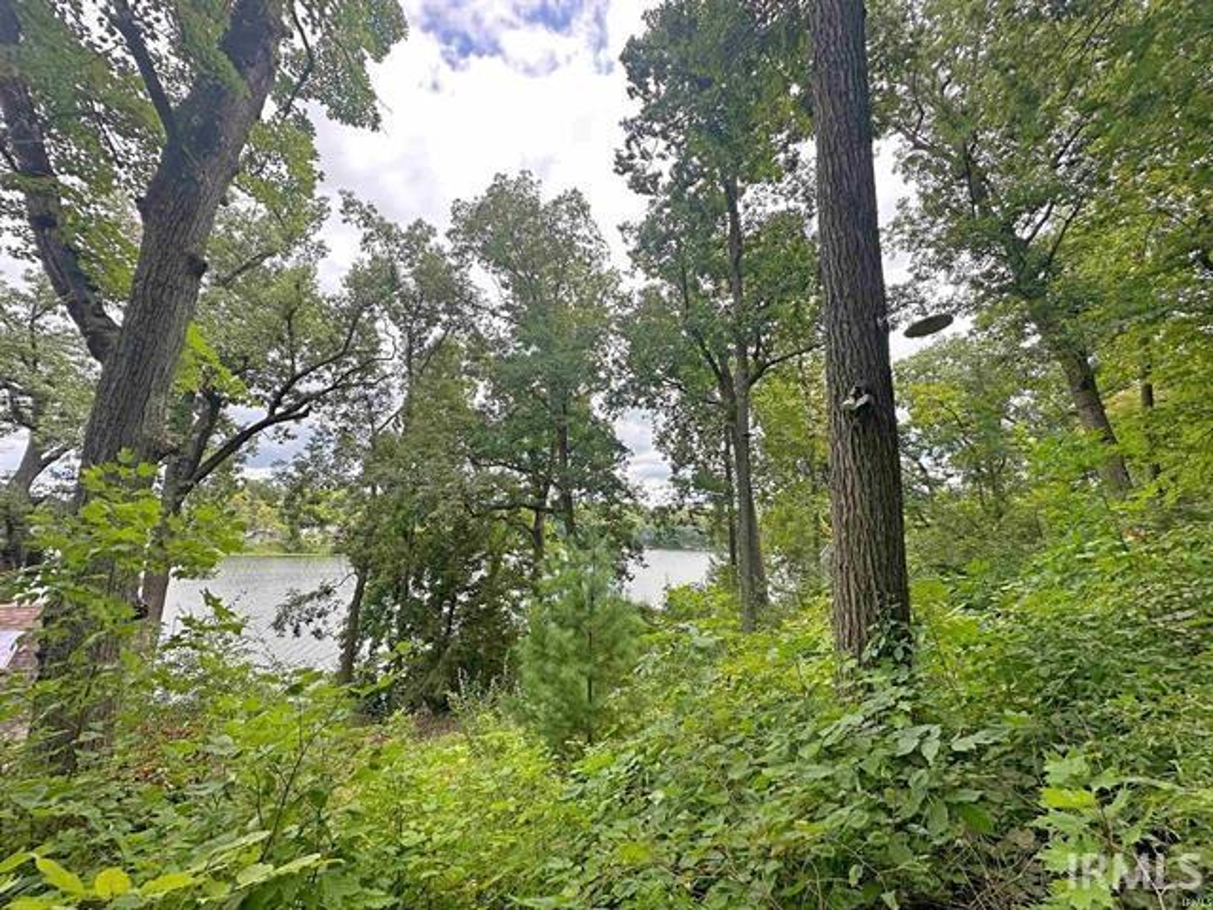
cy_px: 455
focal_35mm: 14
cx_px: 606
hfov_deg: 102.1
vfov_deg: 85.7
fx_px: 491
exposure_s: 1/354
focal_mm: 2.22
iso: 40
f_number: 2.2
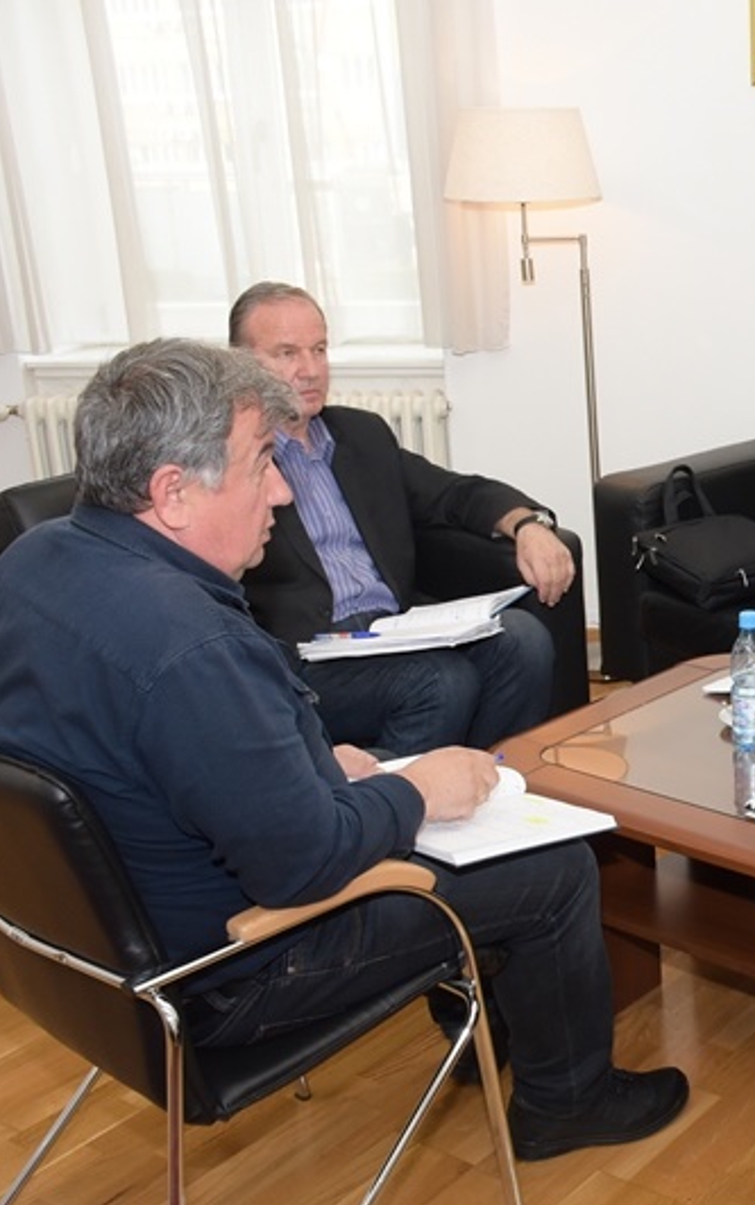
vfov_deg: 43.5
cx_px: 857
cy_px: 604
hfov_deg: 25.7
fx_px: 1513
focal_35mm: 46
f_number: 7.1
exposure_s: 1/125
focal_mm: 20
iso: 1000
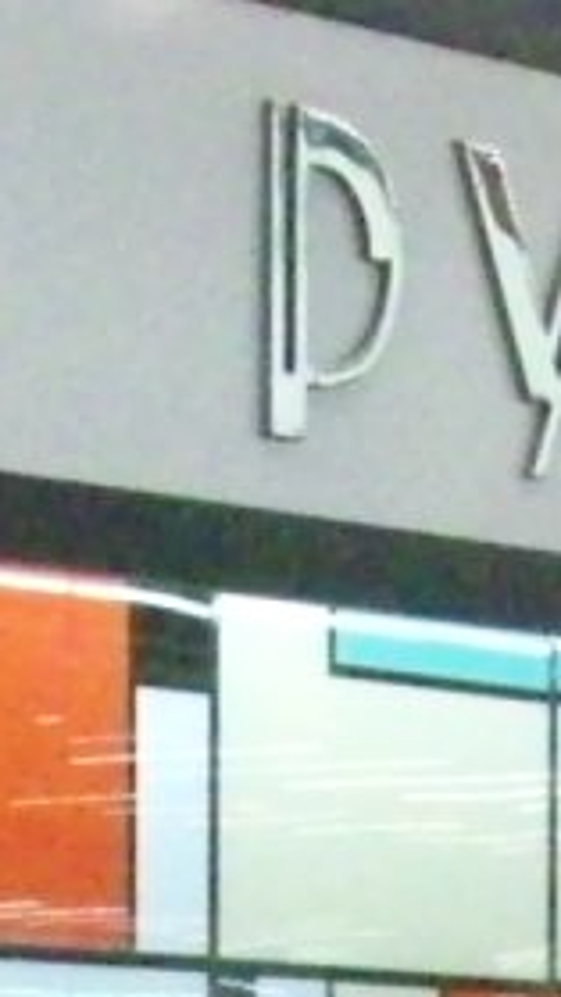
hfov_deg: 4.5
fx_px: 7191
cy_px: 1251
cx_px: 279
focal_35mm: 272
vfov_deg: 7.8
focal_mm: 5.7
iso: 800
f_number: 2.8
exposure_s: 1/139
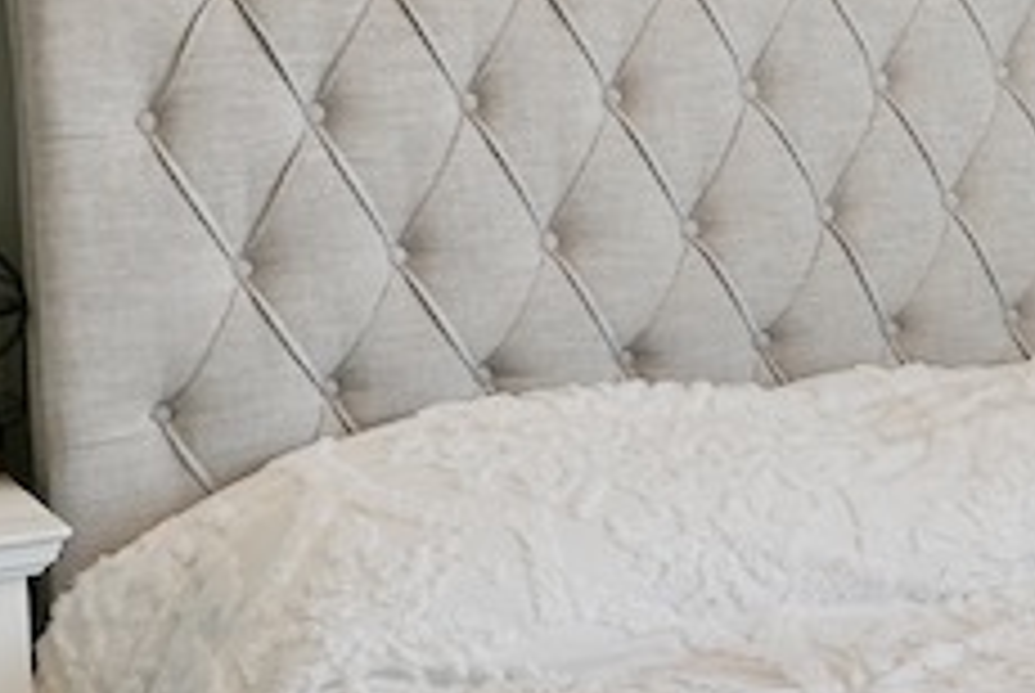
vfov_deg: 15.3
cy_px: 110
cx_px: 1251
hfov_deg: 21.2
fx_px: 2562
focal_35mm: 89
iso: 200
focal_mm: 16
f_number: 2.8
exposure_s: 1/50
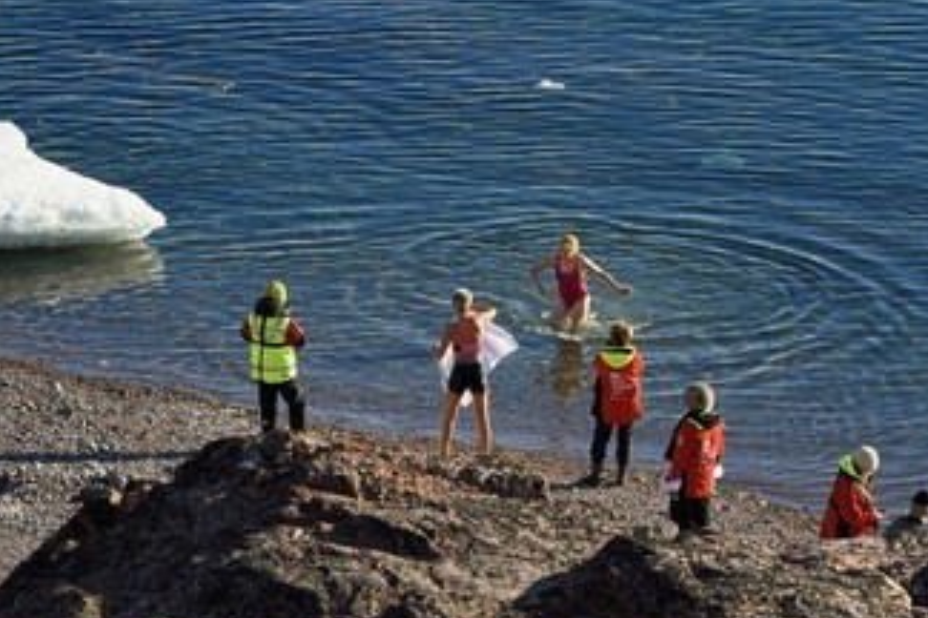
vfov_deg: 5.3
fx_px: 6676
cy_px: 372
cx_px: 410
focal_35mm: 259
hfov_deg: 8.0
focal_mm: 200
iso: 200
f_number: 10
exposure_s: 1/200
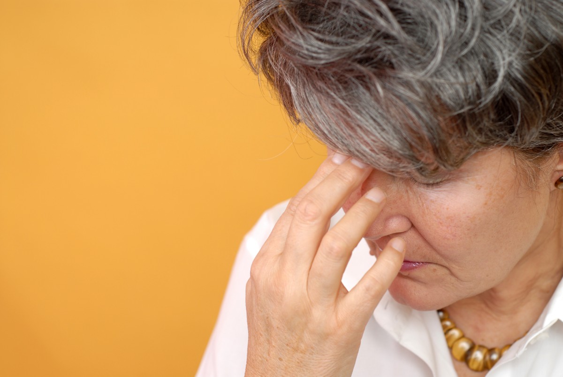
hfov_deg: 27.0
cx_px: 282
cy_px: 188
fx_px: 1175
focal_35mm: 75
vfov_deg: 18.2
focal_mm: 50
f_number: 3.5
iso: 100
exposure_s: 1/250
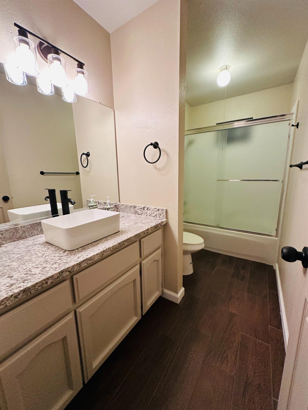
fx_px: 166
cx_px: 154
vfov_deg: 102.1
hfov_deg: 85.7
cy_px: 205
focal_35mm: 14
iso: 250
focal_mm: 2.22
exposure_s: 1/120
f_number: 2.2
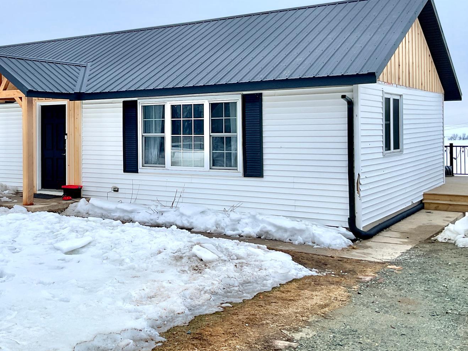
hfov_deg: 41.4
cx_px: 148
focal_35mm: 45
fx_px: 608
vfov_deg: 32.1
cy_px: 136
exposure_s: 1/121
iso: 16
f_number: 1.8
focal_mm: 3
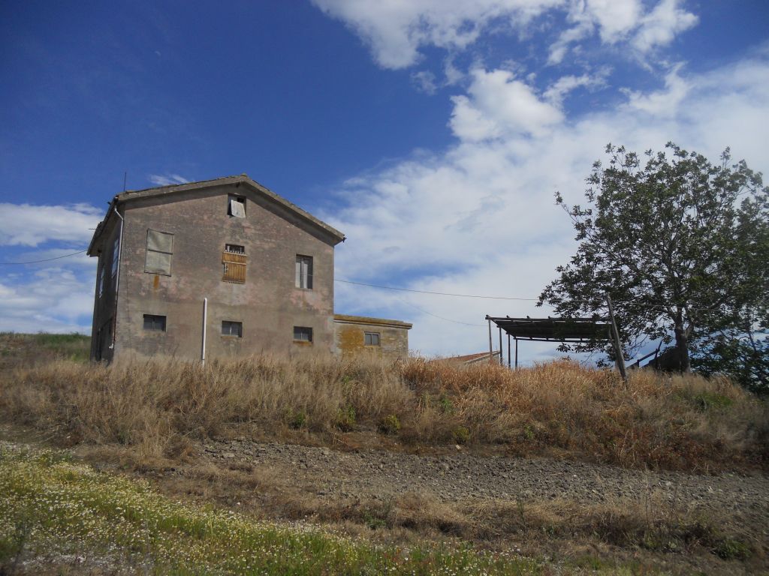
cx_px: 384
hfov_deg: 65.3
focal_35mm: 27
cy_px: 288
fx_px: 600
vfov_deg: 51.4
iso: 80
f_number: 8
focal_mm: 4.9
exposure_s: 1/320
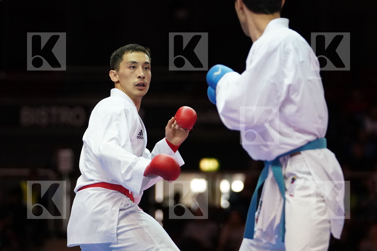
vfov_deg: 6.7
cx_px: 188
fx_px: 2147
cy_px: 126
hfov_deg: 10.0
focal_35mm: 205
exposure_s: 1/1000
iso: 4000
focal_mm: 137
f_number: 2.8
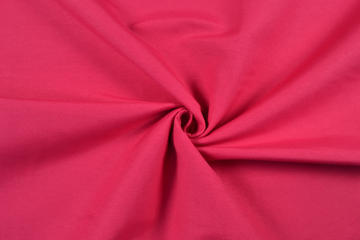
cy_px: 120
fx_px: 270
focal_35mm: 27
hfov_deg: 67.4
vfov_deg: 47.9
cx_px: 180
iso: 100
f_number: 9
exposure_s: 1/15
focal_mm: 18
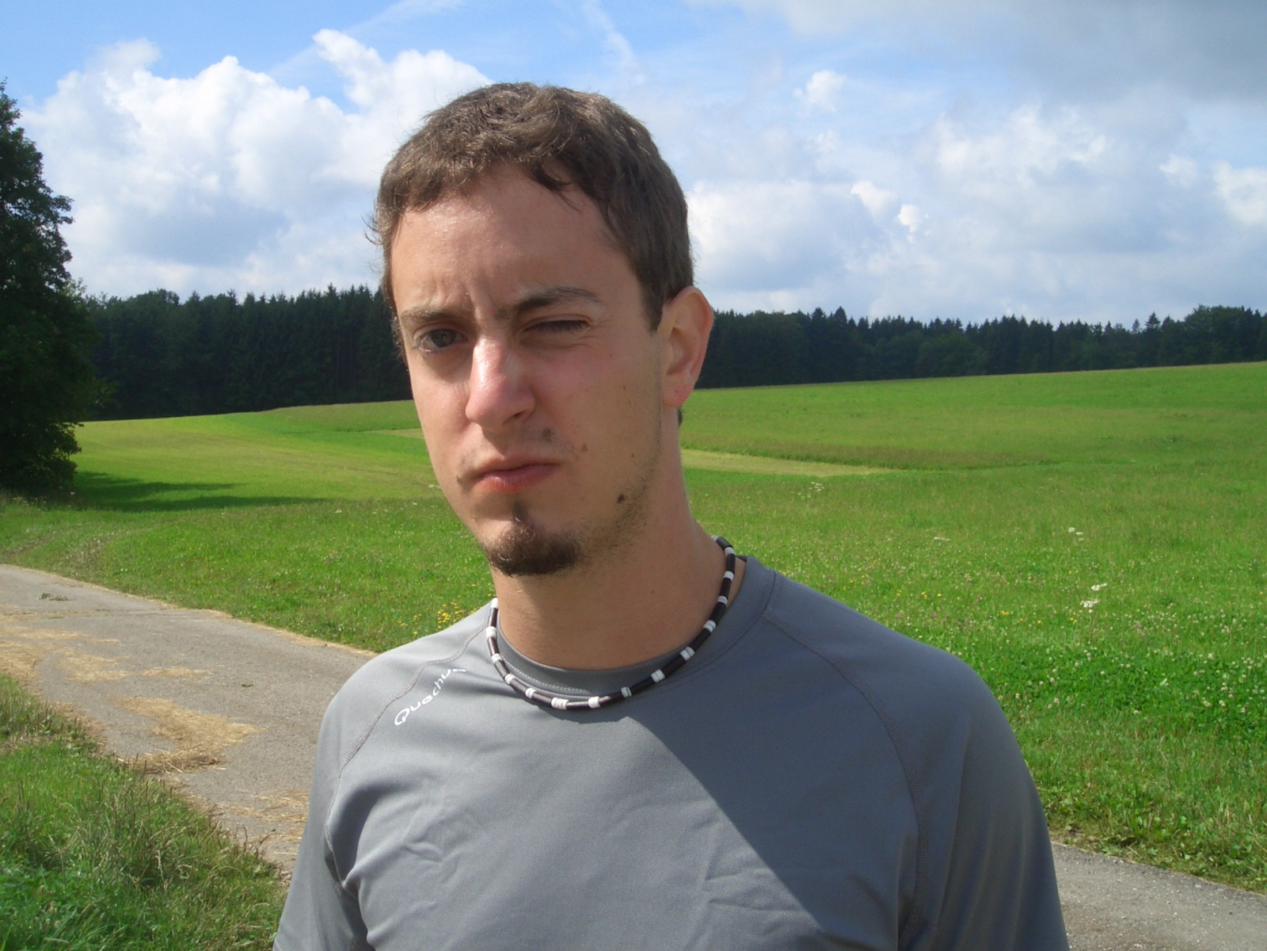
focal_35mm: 43
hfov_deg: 43.9
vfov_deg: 33.6
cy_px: 476
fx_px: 1574
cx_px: 634
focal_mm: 5.7
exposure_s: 1/500
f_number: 4.3
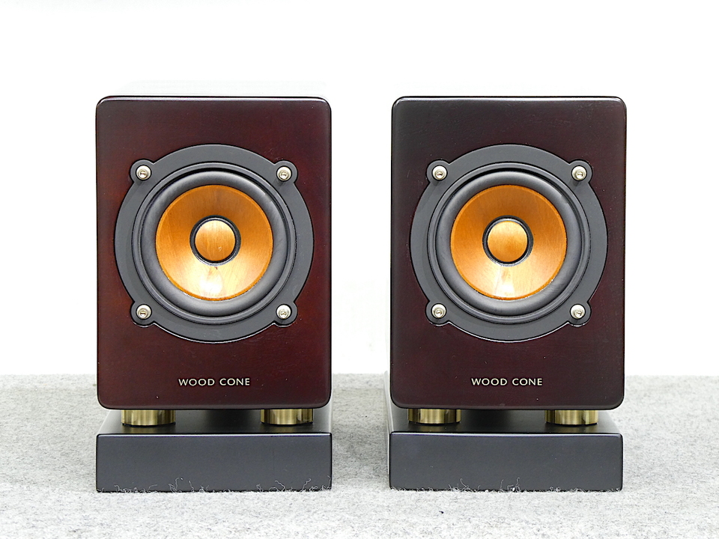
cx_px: 360
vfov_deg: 11.0
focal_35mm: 135
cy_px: 270
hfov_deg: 14.6
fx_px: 2804
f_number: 5.3
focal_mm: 24.2
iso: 200
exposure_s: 1/2.5
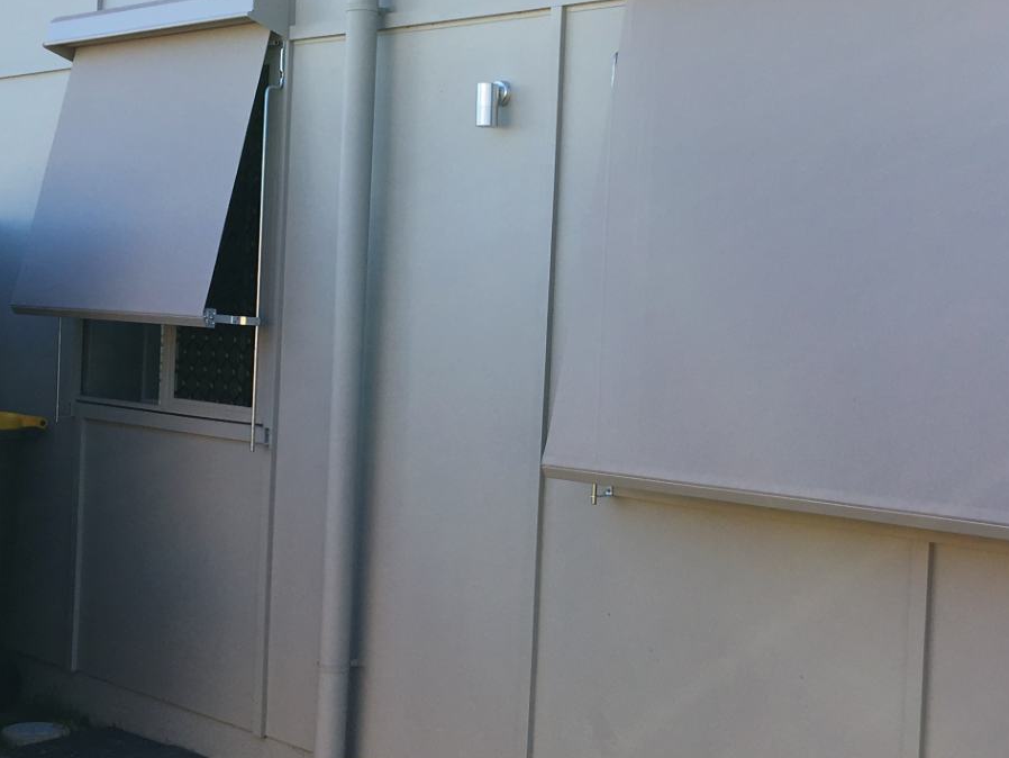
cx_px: 574
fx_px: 1808
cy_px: 371
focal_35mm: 62
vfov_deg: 23.7
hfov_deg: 31.1
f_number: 2.2
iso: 25
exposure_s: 1/422
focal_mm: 4.15
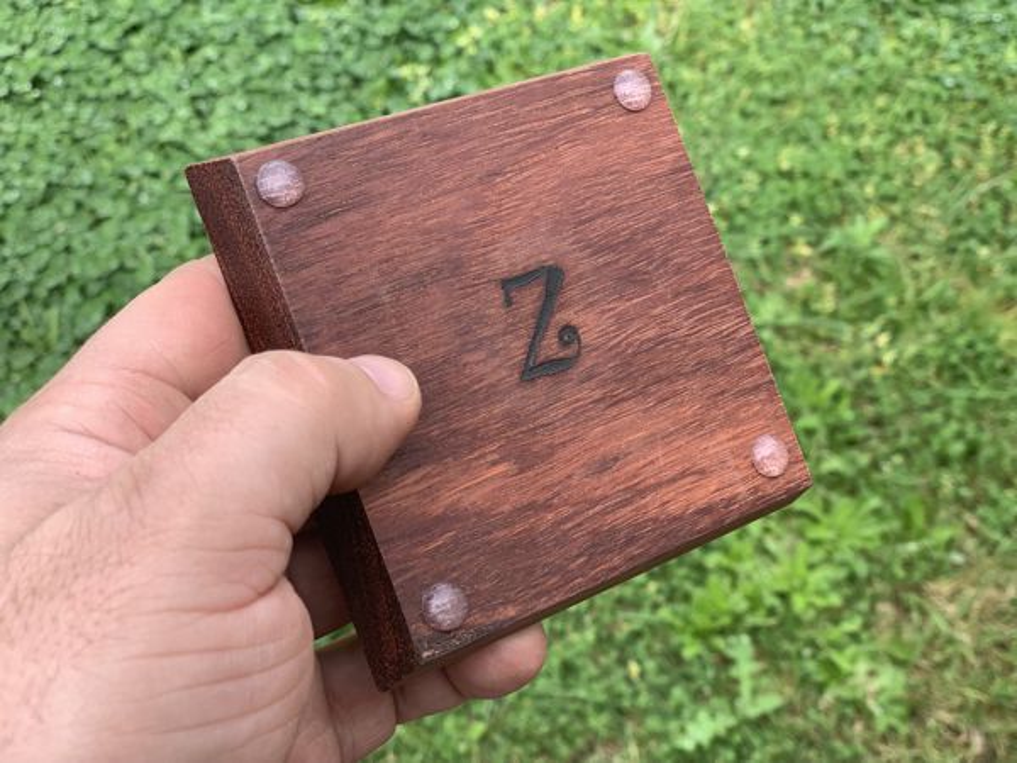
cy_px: 382
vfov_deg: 28.0
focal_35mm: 52
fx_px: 1528
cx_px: 508
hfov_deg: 36.8
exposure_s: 1/309
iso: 16
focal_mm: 6
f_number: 2.4
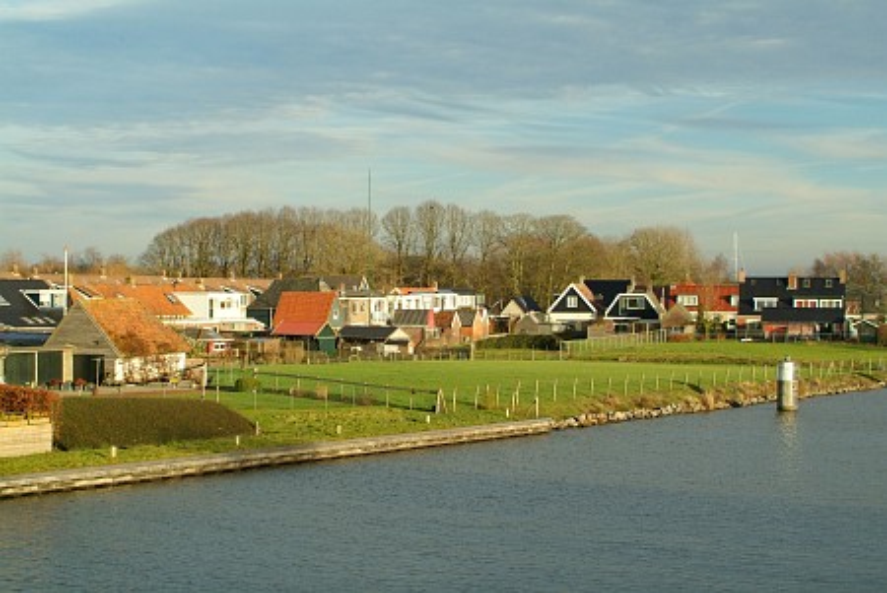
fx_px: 1702
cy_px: 296
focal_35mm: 69
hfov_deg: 29.2
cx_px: 444
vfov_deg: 19.8
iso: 800
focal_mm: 46
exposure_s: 1/1500
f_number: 6.7
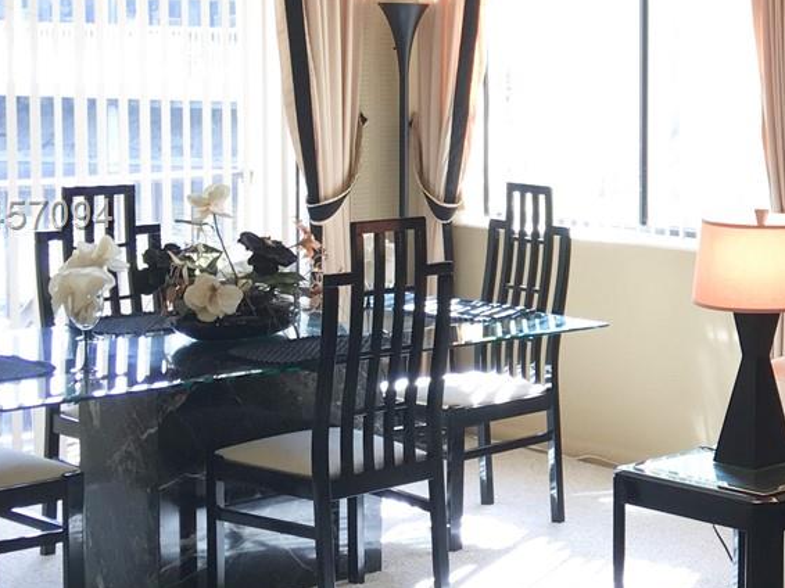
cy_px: 216
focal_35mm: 82
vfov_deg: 17.9
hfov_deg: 21.6
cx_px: 1012
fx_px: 1859
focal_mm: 4.15
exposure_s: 1/40
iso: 32
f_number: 2.2
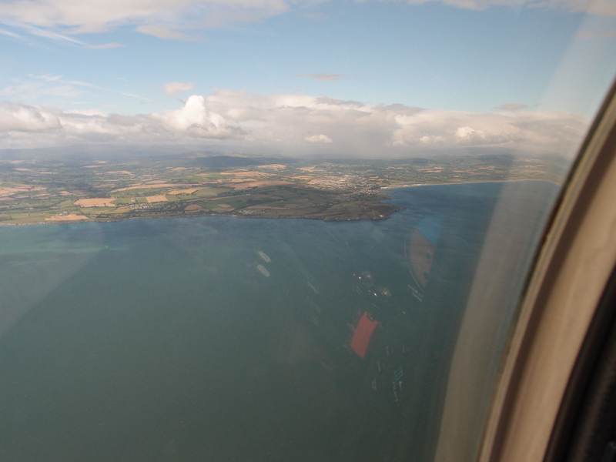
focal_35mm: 30
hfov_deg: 60.0
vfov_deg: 46.8
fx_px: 534
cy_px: 231
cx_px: 308
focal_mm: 6.48
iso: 100
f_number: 3.5
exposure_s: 1/800
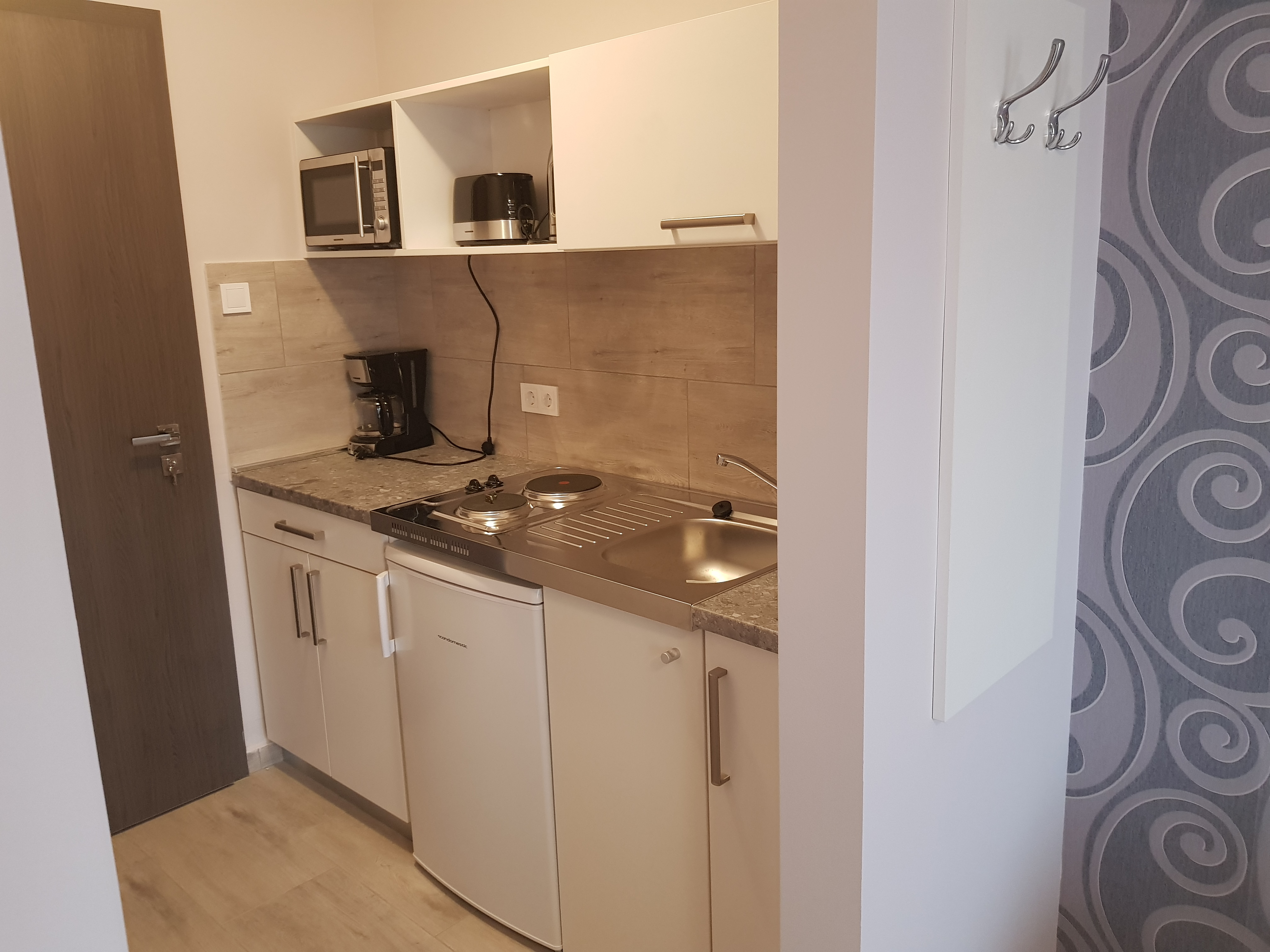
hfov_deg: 67.3
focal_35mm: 26
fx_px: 954
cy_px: 476
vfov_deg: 53.1
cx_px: 635
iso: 200
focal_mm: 4.2
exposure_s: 1/33
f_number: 1.7
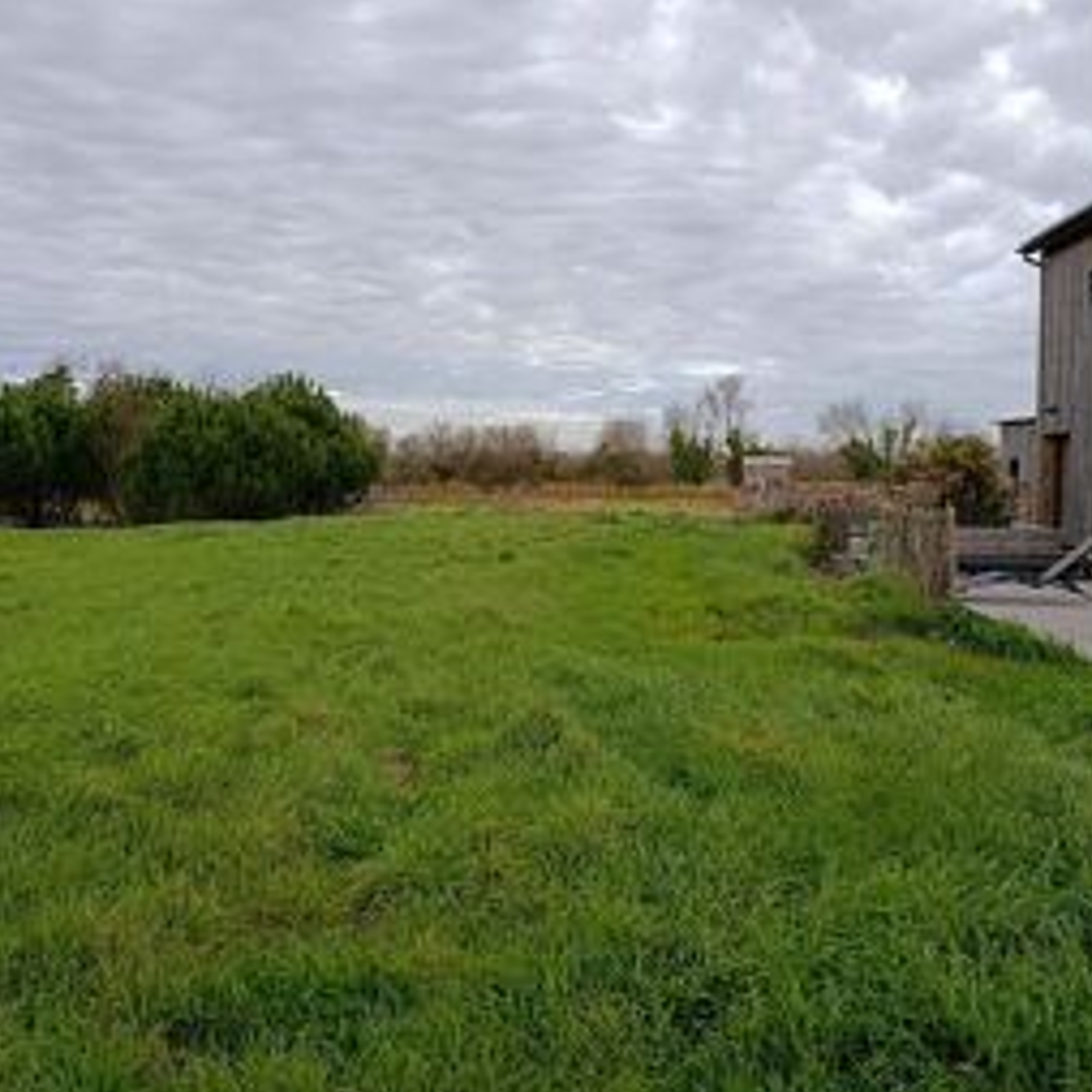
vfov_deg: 48.4
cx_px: 464
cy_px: 492
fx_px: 1213
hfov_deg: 48.3
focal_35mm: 34
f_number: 1.65
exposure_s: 1/276
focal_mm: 6.11
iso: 50
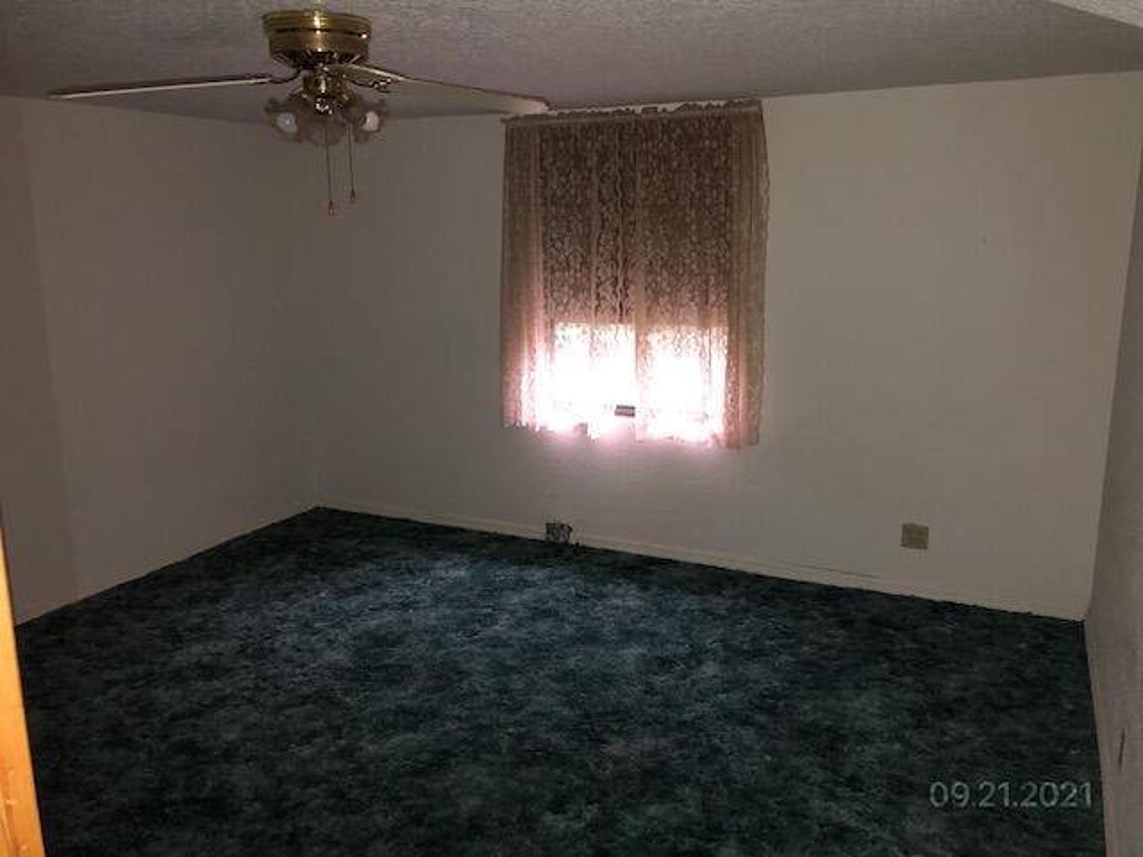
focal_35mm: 28
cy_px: 428
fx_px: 925
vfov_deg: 49.7
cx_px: 572
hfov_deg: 63.4
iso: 125
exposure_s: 1/12
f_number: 1.8
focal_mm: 3.99
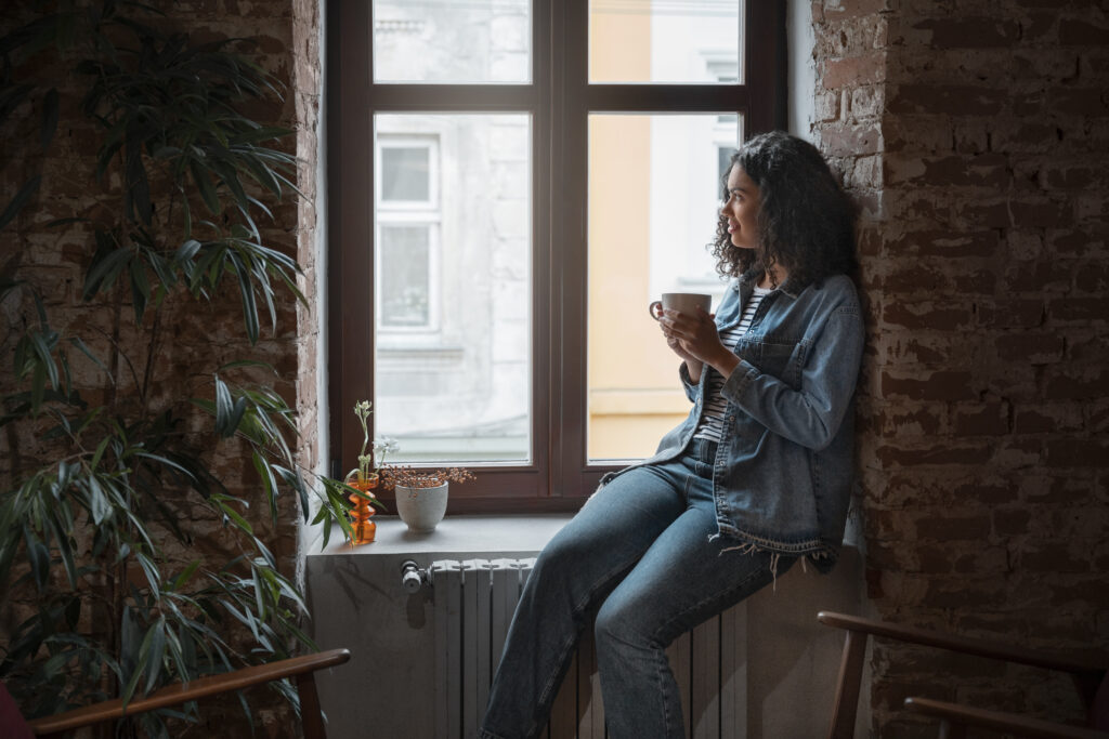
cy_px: 370
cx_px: 554
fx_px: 1673
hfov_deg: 36.7
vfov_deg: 24.9
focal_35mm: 54
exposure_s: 1/160
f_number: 3.2
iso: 500
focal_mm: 54.3
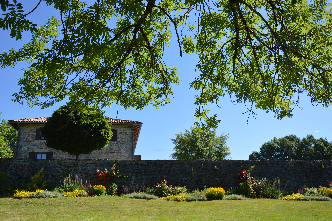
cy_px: 110
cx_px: 166
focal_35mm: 32
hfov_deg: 59.5
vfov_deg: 41.6
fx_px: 290
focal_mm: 21
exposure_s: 1/800
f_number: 5.6
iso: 200
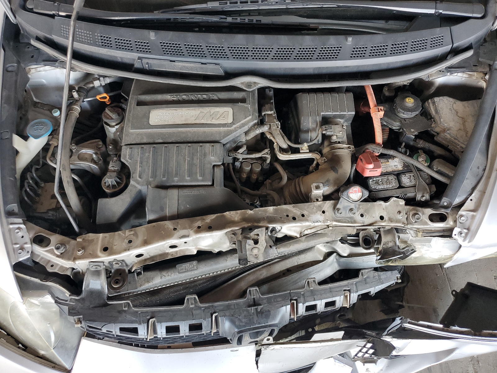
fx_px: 373
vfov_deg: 53.1
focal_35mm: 26
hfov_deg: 67.3
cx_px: 248
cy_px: 186
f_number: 1.5
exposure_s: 1/60.2
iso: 100
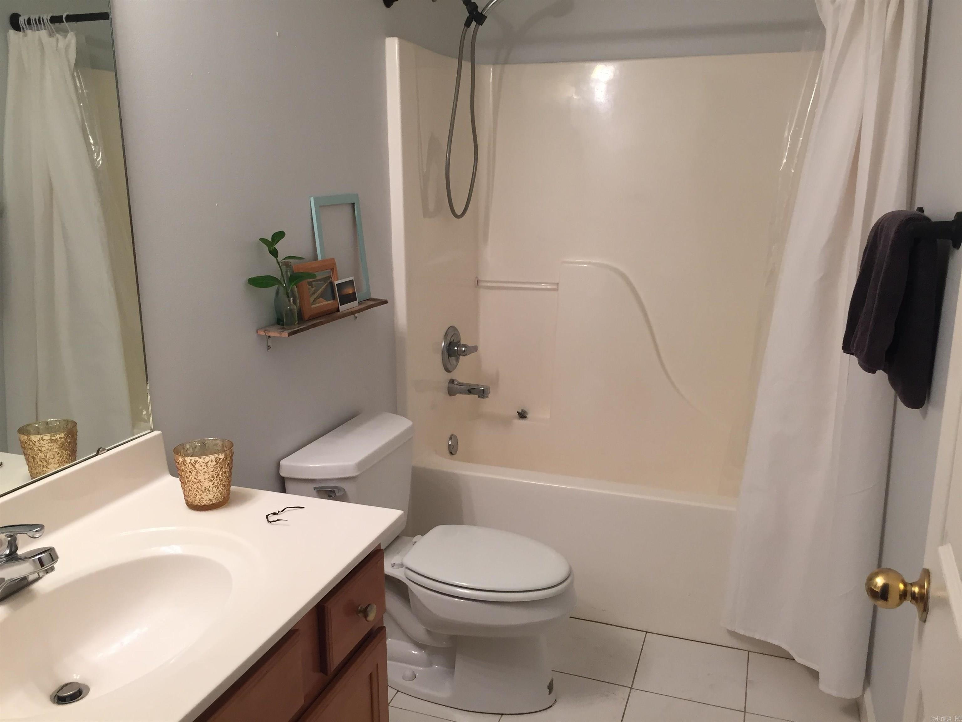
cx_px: 481
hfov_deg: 61.7
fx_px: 806
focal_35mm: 29
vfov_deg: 48.2
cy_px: 361
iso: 32
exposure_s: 1/30
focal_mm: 4.15
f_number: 2.2
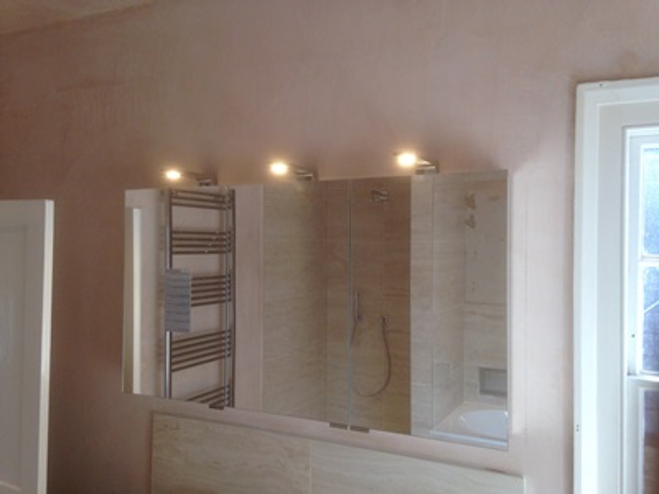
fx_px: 628
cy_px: 247
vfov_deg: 42.9
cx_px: 330
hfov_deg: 55.4
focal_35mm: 33
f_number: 2.4
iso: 80
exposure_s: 1/120
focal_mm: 4.12
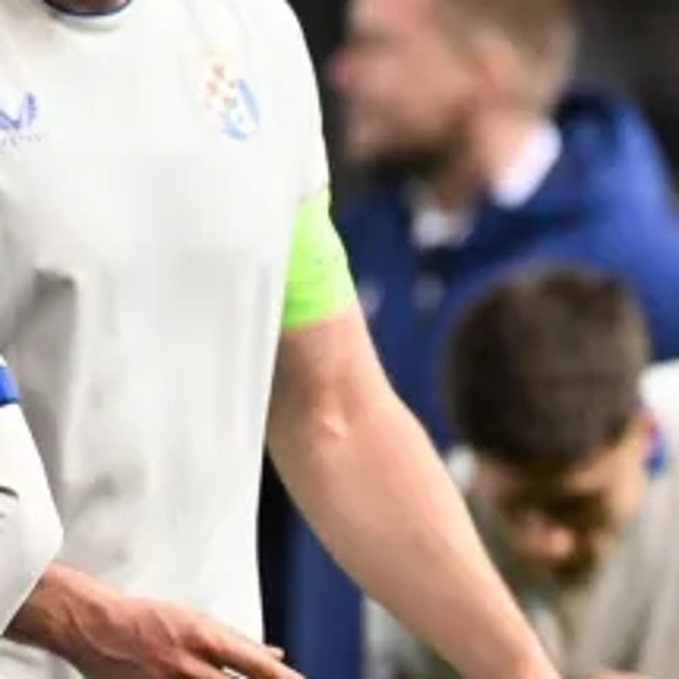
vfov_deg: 1.9
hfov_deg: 1.9
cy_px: 311
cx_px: 1017
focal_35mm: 901
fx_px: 19995
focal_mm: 300
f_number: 4
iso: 6400
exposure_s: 1/1250
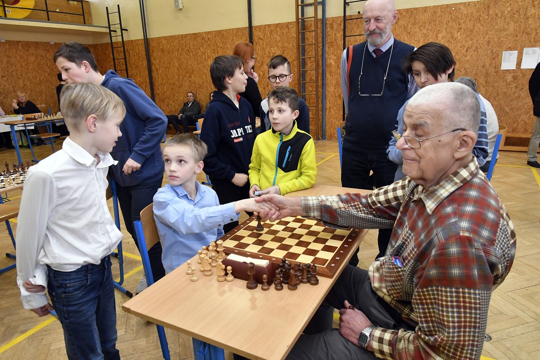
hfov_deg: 73.7
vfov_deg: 53.1
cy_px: 180
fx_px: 360
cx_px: 270
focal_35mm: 24
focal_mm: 16
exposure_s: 1/125
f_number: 6.3
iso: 2000
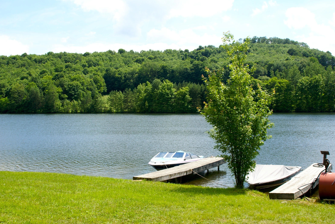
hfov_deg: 45.4
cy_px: 114
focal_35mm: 43
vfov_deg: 31.3
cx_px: 169
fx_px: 401
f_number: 11
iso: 100
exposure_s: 1/100
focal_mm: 28
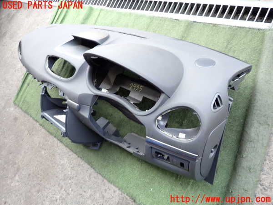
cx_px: 136
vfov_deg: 54.9
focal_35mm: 25
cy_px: 102
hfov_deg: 69.4
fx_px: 197
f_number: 2
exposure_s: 1/60
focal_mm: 4.5
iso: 100
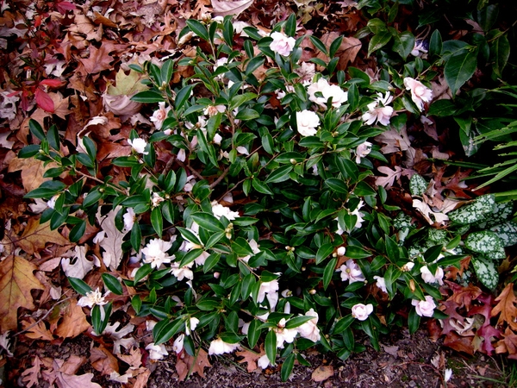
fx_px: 538
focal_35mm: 36
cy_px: 194
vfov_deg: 39.7
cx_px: 258
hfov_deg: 51.4
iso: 119
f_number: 2.7
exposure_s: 1/54.2
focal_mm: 7.5
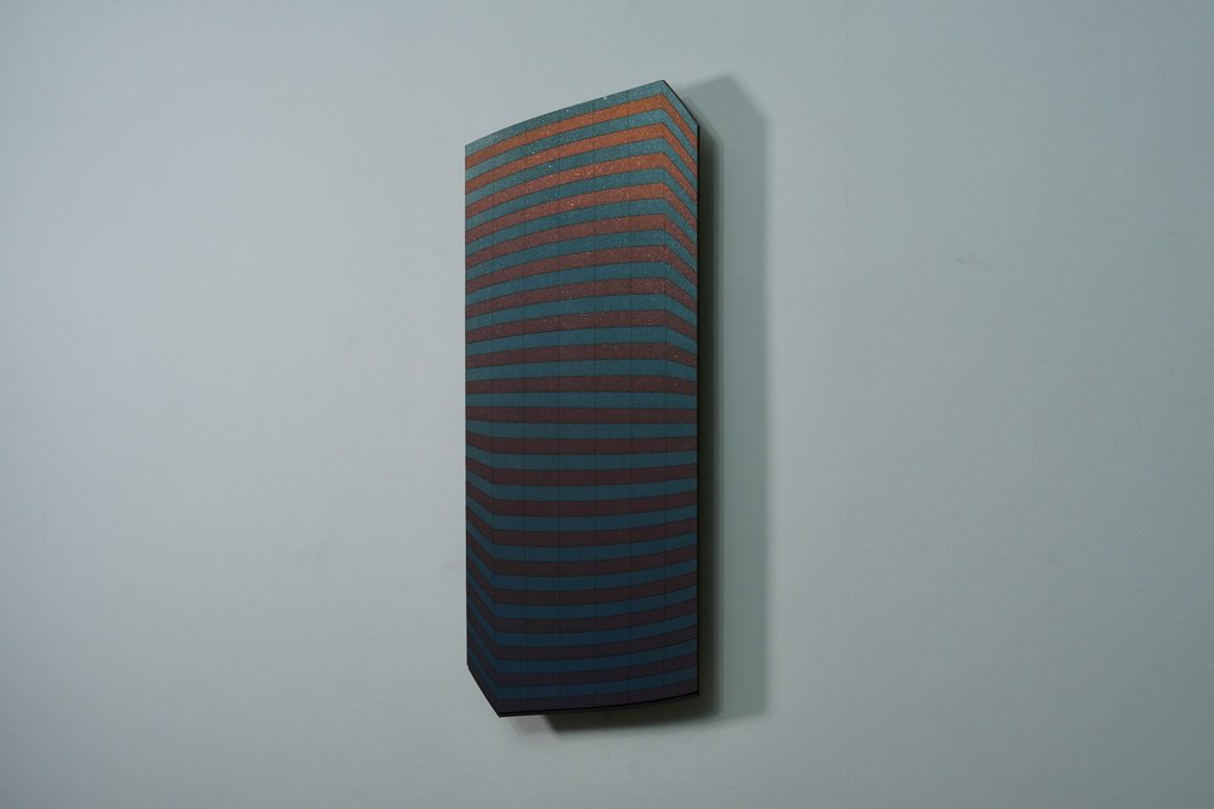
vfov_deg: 27.0
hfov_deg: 39.6
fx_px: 1686
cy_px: 404
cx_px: 607
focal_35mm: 50
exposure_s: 1/6
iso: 200
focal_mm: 50
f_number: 8
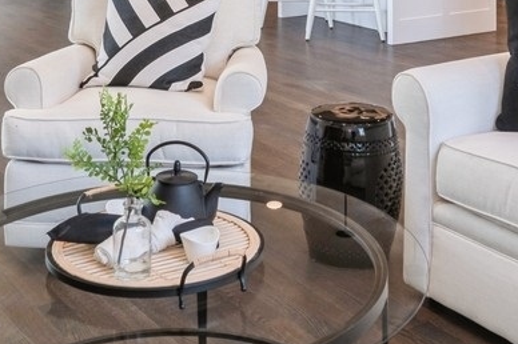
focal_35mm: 68
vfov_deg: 18.1
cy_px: -147
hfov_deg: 29.7
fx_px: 978
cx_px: 263
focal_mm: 16.5
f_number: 8
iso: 200
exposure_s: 1/10
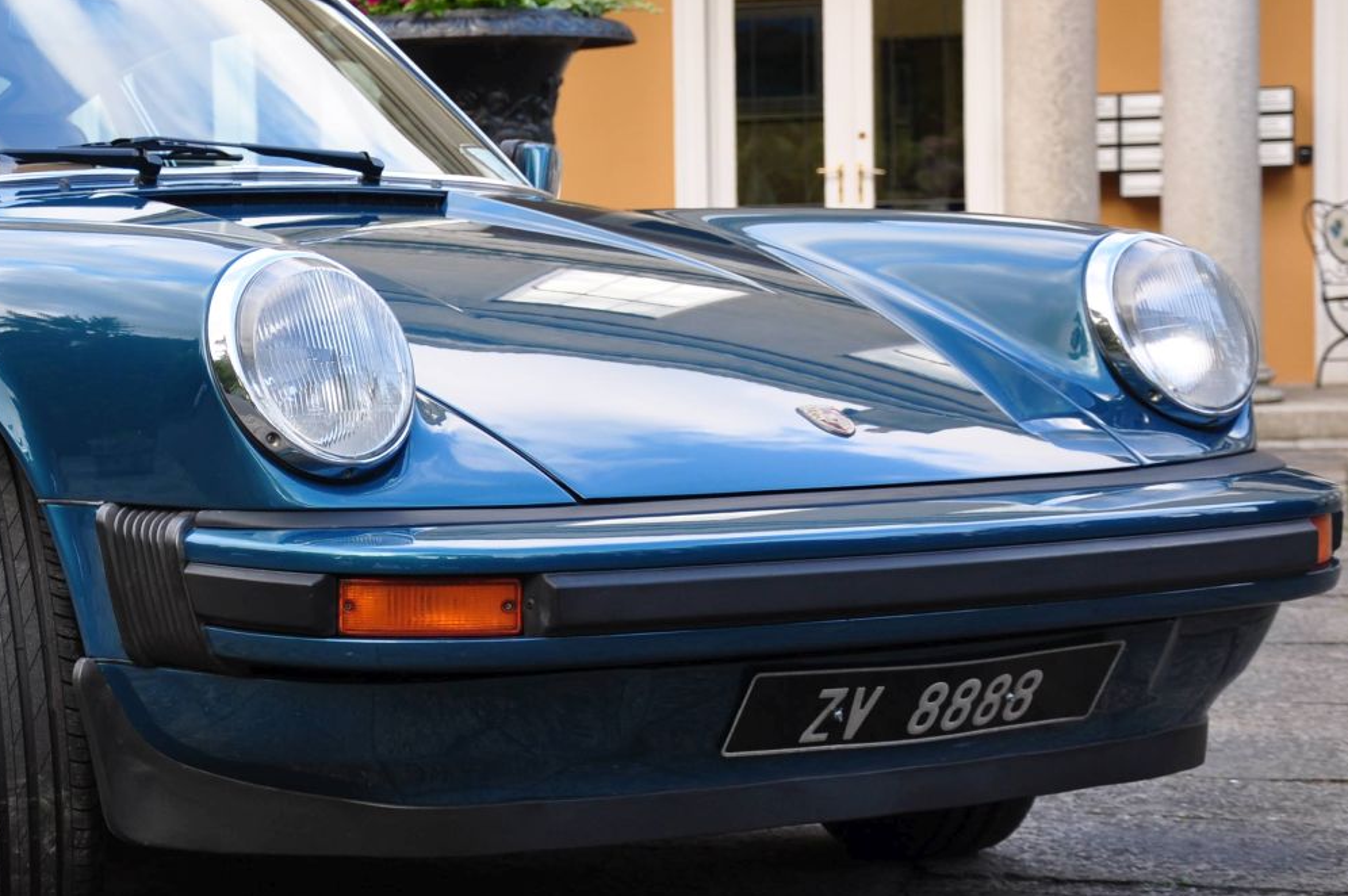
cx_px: 248
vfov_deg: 14.4
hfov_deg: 21.2
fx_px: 3550
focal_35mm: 95
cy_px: 391
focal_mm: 35
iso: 200
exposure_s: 1/80
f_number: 4.5
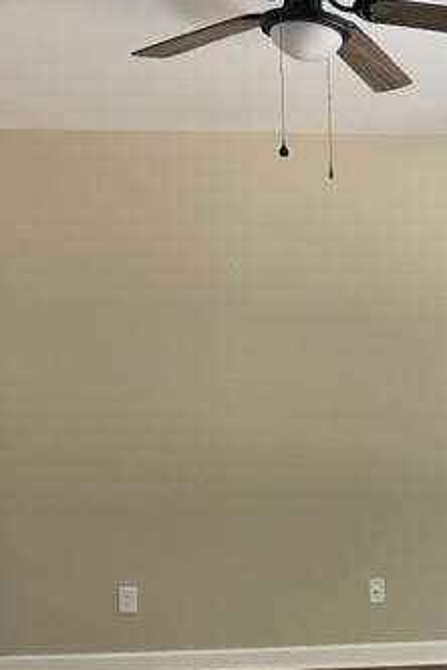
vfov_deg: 38.1
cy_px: 386
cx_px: 564
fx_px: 968
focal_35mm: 52
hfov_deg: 23.3
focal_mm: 4.2
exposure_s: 1/75
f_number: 1.6
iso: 125
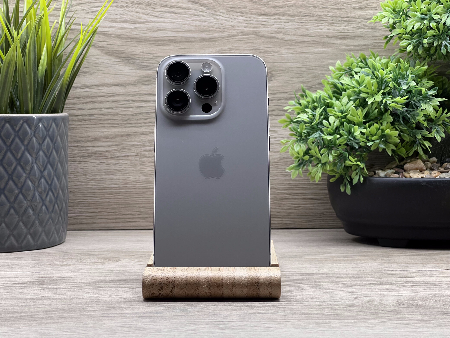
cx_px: 225
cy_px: 169
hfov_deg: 25.3
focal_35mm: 77
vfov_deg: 19.1
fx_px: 1001
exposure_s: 1/100
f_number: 2.8
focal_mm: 9
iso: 100
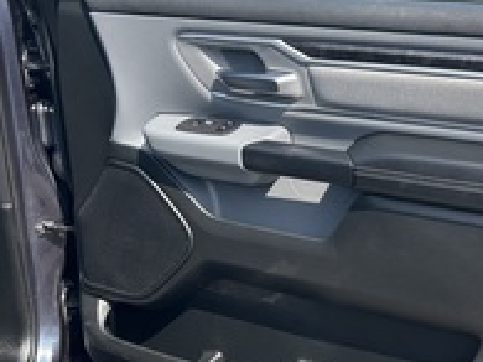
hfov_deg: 33.7
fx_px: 781
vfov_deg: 26.1
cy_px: 190
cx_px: 362
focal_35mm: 56
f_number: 1.5
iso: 50
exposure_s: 1/965
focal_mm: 5.7
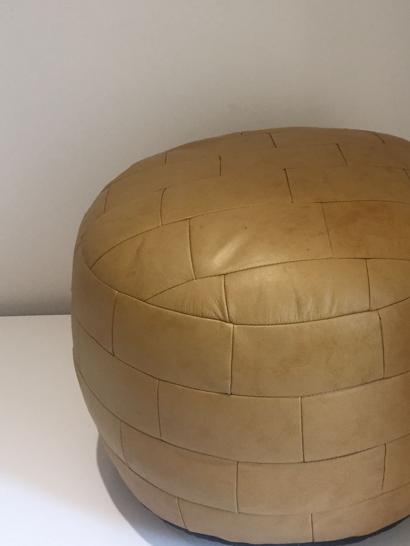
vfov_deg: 39.1
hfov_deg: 30.0
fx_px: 758
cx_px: 281
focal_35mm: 48
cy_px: 171
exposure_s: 1/33
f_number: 2.2
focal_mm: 4.15
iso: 80
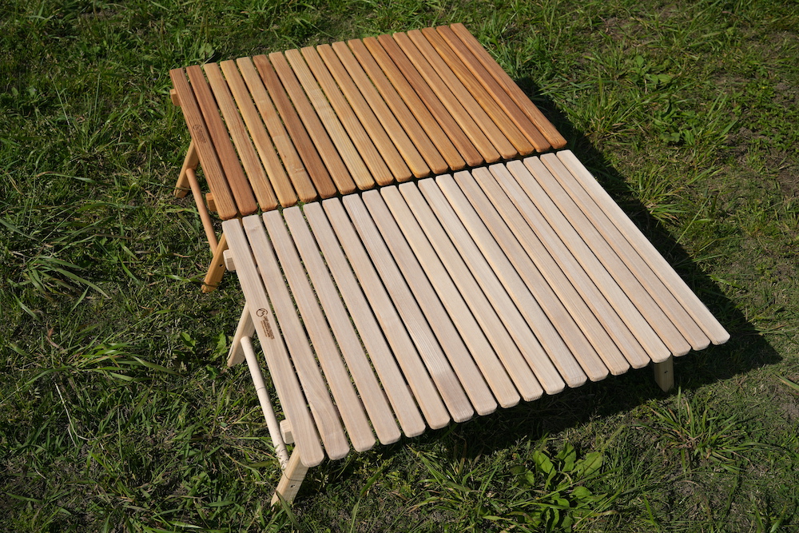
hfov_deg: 51.4
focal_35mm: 37
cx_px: 400
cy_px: 266
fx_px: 830
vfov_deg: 35.6
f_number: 8
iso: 160
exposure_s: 1/1000
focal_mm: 37.4
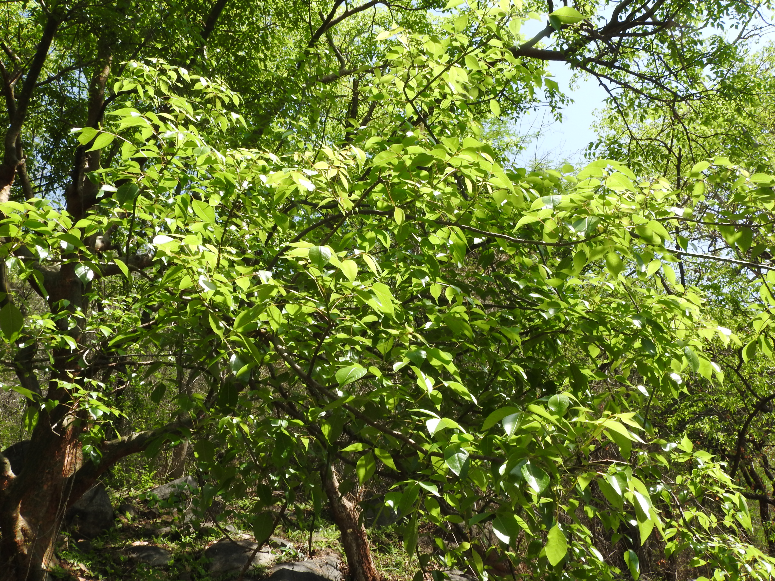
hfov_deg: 46.8
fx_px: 896
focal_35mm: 40
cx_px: 388
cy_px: 290
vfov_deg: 36.0
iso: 100
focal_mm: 7.2
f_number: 6.7
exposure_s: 1/125
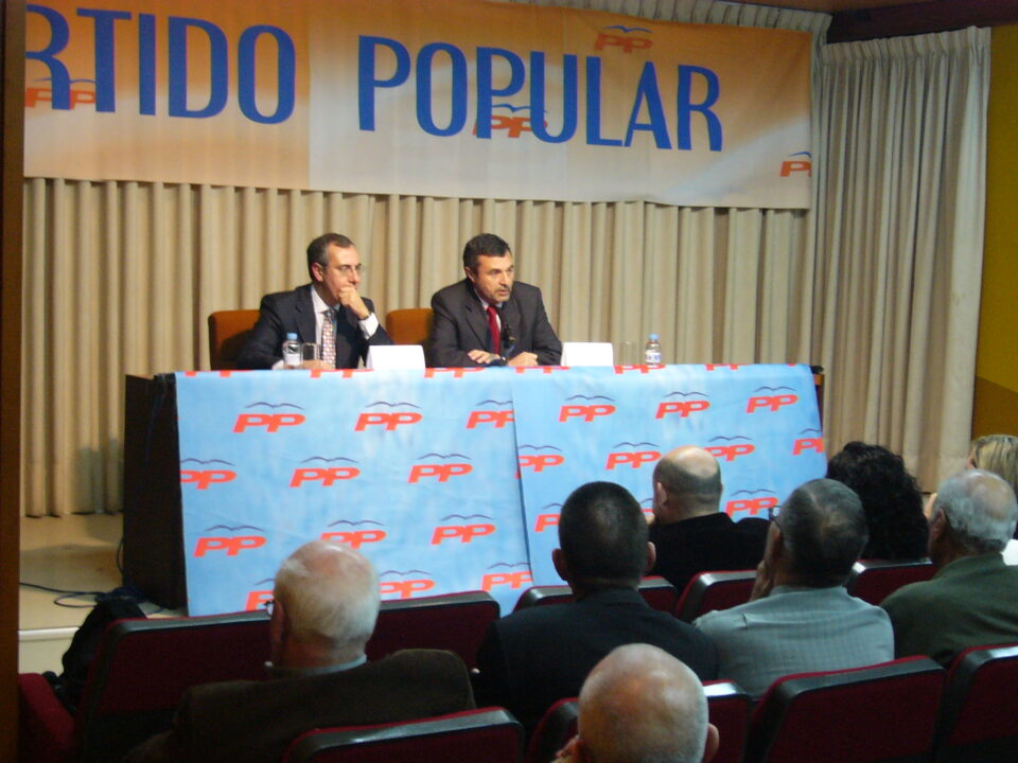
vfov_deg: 24.4
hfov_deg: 32.2
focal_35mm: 60
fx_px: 1765
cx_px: 509
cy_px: 382
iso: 200
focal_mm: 10
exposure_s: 1/8
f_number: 3.7
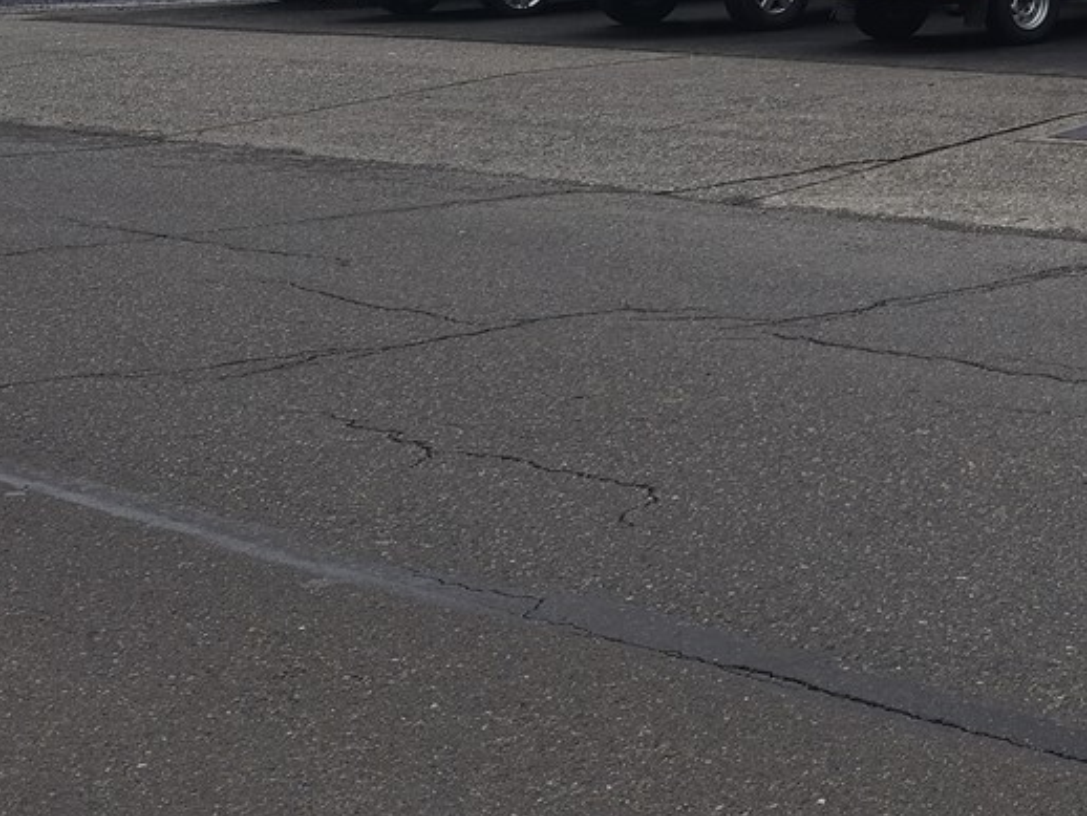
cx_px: 1530
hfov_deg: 23.2
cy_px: -241
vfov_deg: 19.2
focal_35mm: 71
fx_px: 2231
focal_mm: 6.4
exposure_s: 1/475
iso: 12
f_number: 1.8
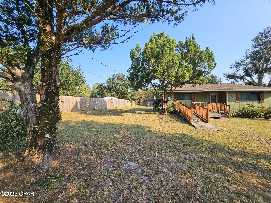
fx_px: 102
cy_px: 102
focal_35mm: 13
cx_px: 136
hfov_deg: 106.2
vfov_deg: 89.9
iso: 50
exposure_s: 1/829
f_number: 2.2
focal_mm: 2.2
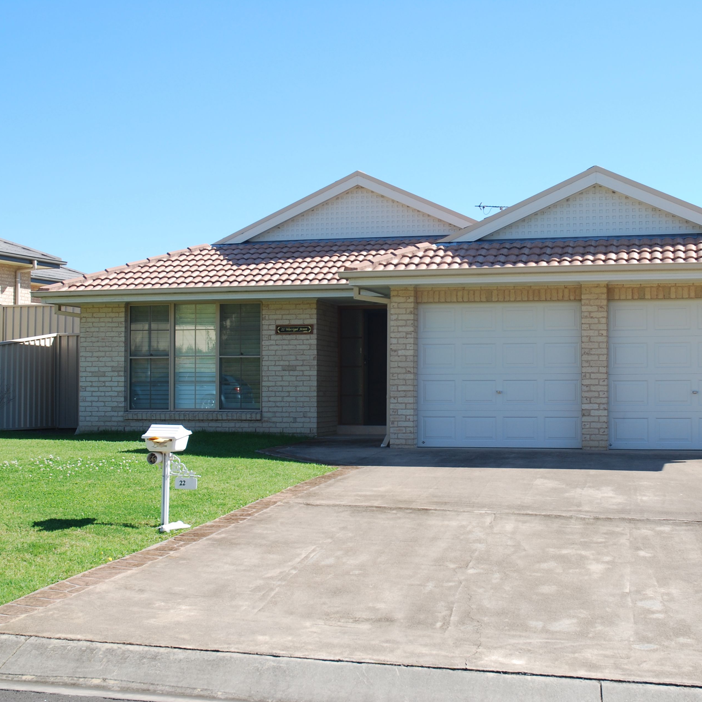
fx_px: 1116
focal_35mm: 49
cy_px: 353
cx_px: 409
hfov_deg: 34.8
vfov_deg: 34.9
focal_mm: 25
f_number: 6.3
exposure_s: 1/160
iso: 100
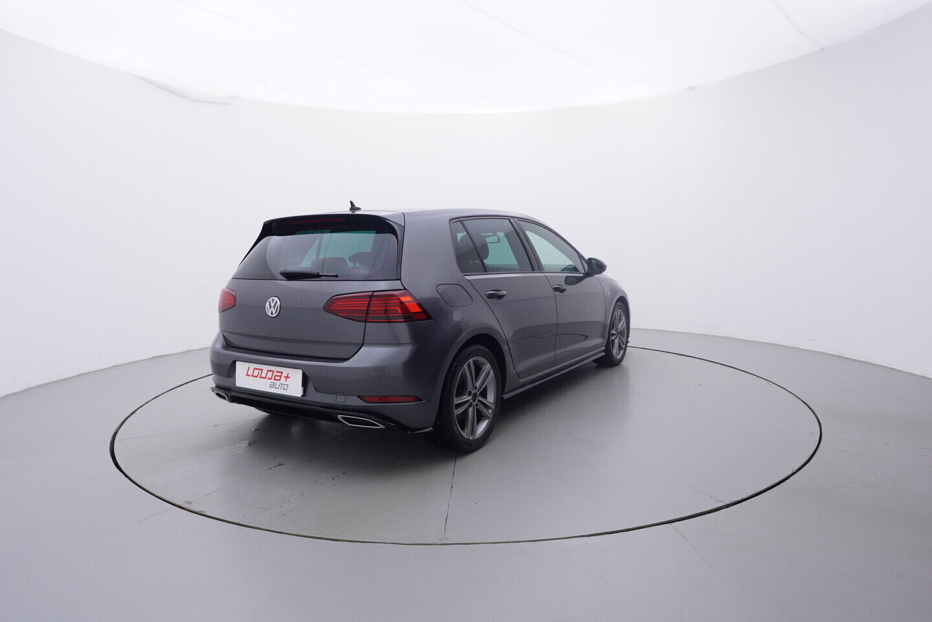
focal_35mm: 22
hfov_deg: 77.3
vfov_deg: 56.2
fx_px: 583
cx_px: 466
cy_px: 311
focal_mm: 15
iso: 200
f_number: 5
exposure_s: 1/80
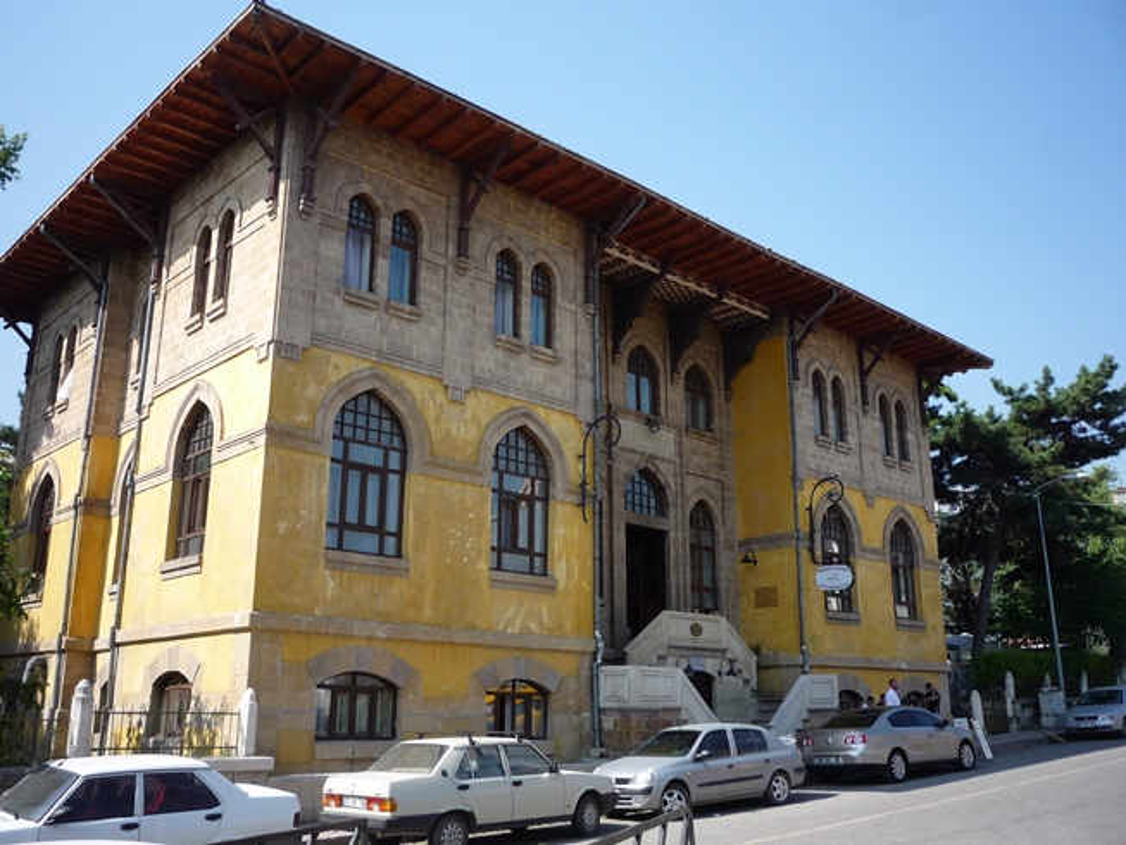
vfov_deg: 44.2
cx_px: 563
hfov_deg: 56.8
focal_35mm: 32
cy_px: 422
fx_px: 1041
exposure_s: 1/400
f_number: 4
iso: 100
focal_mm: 5.2
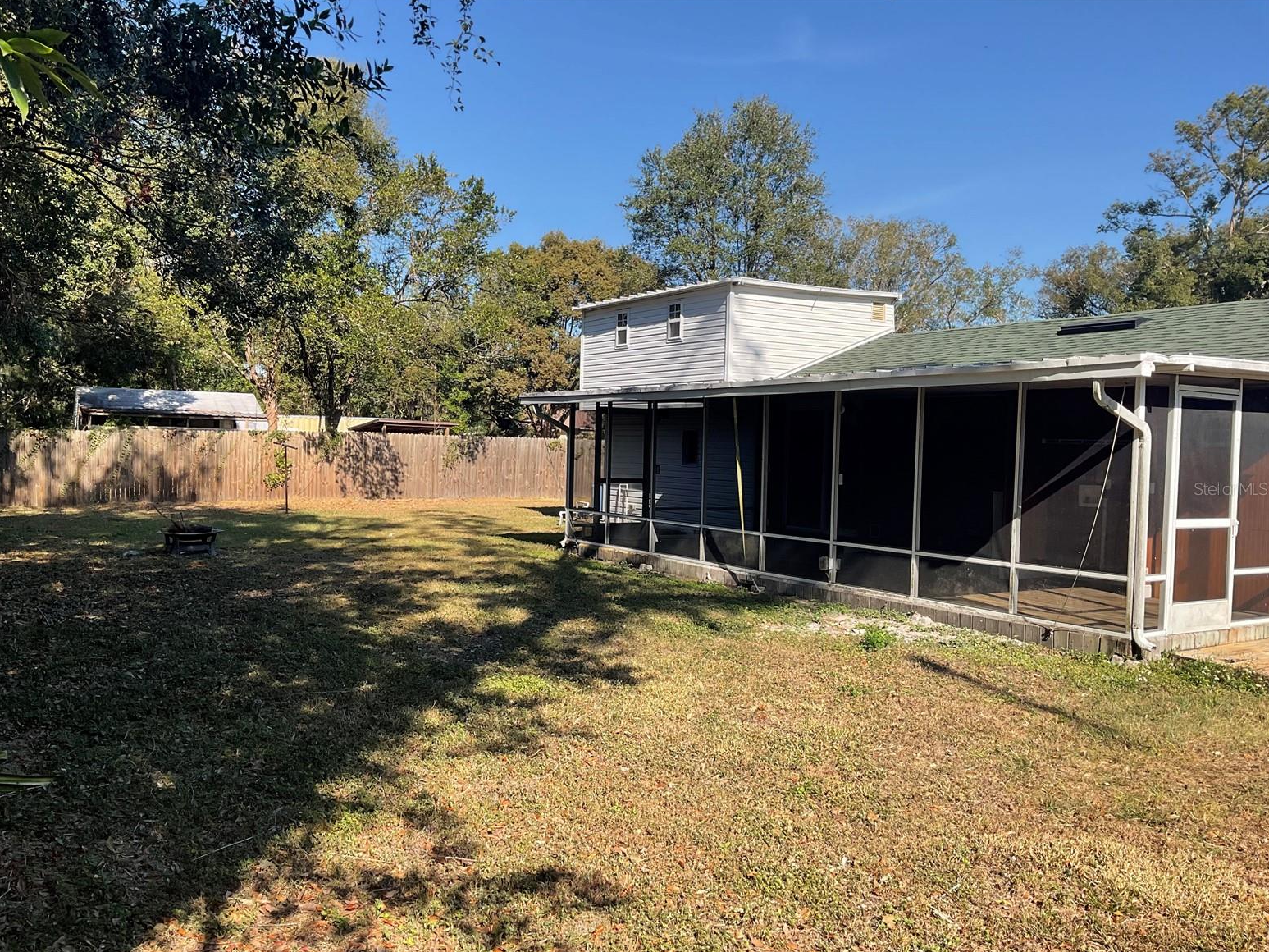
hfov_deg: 60.0
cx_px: 615
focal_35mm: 30
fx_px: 1100
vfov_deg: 46.8
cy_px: 488
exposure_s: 1/1121
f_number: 1.8
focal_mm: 3
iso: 16
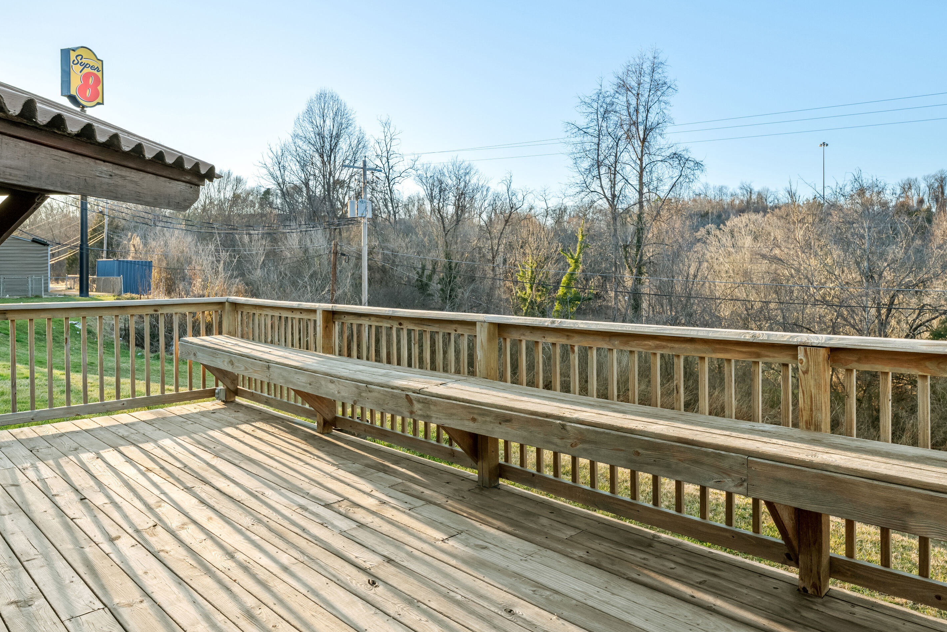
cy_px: 324
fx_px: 540
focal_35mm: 21
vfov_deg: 60.6
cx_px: 496
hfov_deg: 82.4
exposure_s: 1/80
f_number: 8
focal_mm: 19.5
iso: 250
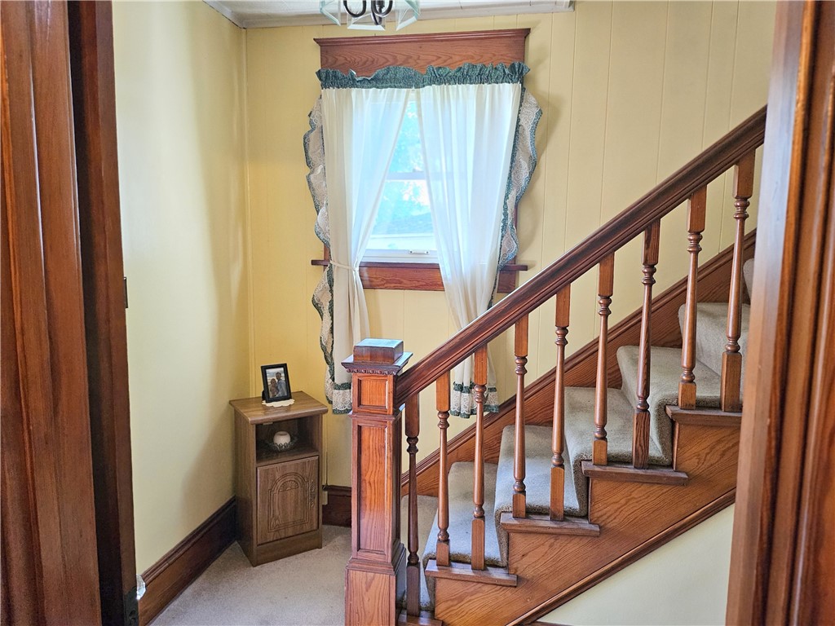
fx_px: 579
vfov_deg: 56.8
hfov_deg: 71.6
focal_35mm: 24
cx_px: 418
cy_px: 313
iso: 400
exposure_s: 1/120
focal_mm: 5
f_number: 1.8
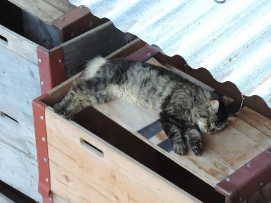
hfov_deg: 12.7
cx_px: 136
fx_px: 1213
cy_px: 102
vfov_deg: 9.6
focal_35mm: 155
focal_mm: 27.6
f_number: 4.4
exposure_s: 1/100
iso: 400
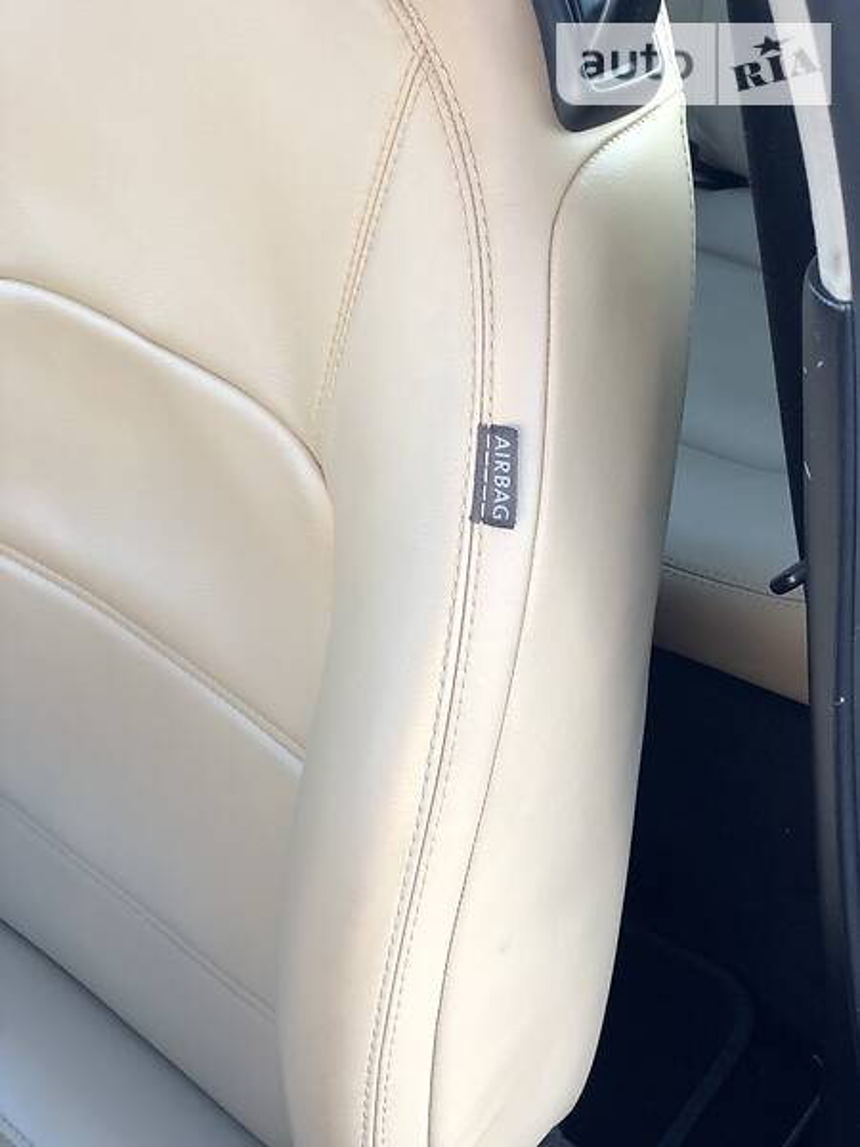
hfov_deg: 28.0
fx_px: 1723
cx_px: 430
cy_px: 574
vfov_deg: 36.8
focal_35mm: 52
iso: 64
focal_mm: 6
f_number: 2.4
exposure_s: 1/60
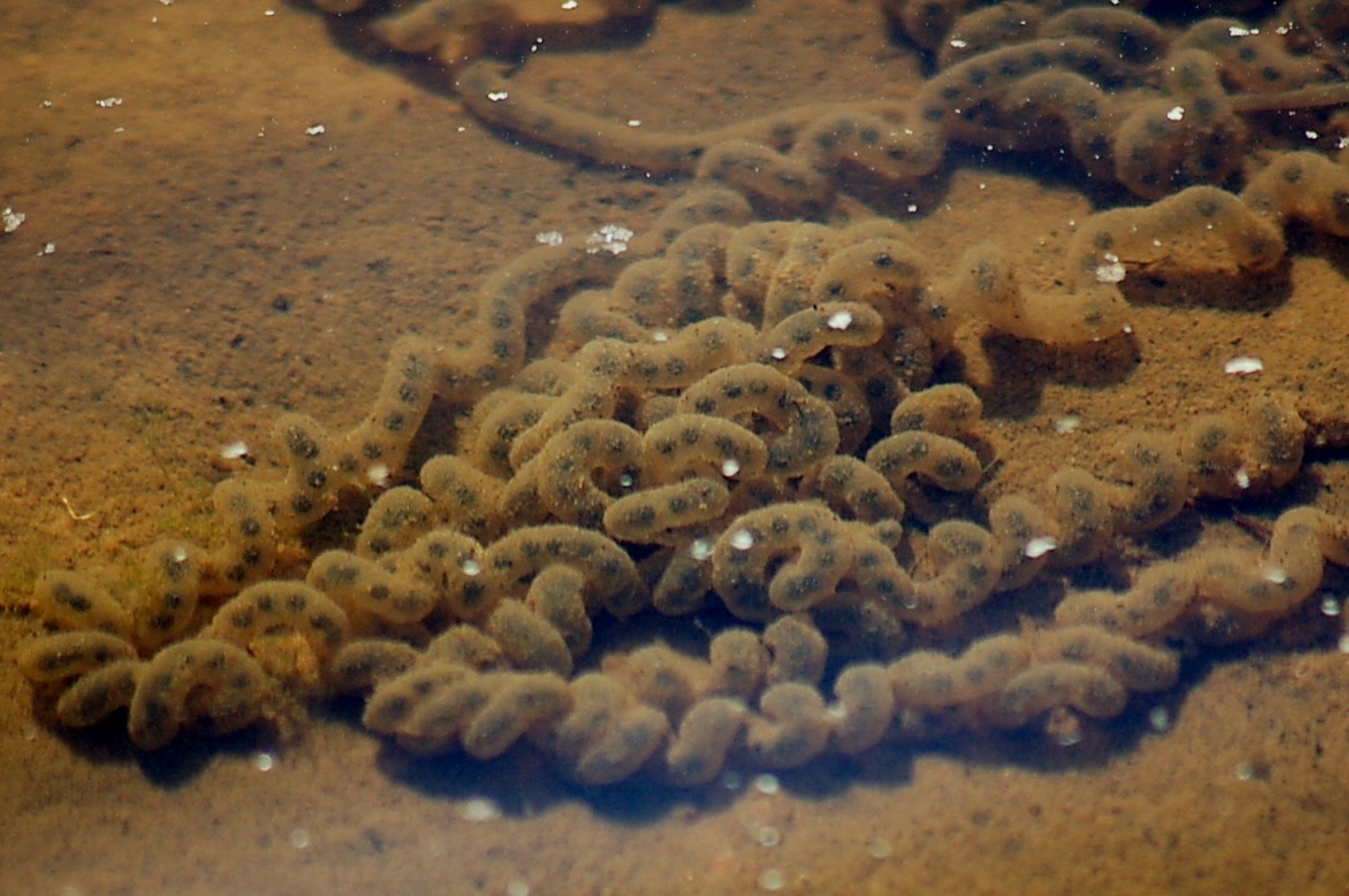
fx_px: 15163
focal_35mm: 405
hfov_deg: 5.1
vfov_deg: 3.4
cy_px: 448
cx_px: 674
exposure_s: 1/800
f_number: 5.6
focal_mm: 270
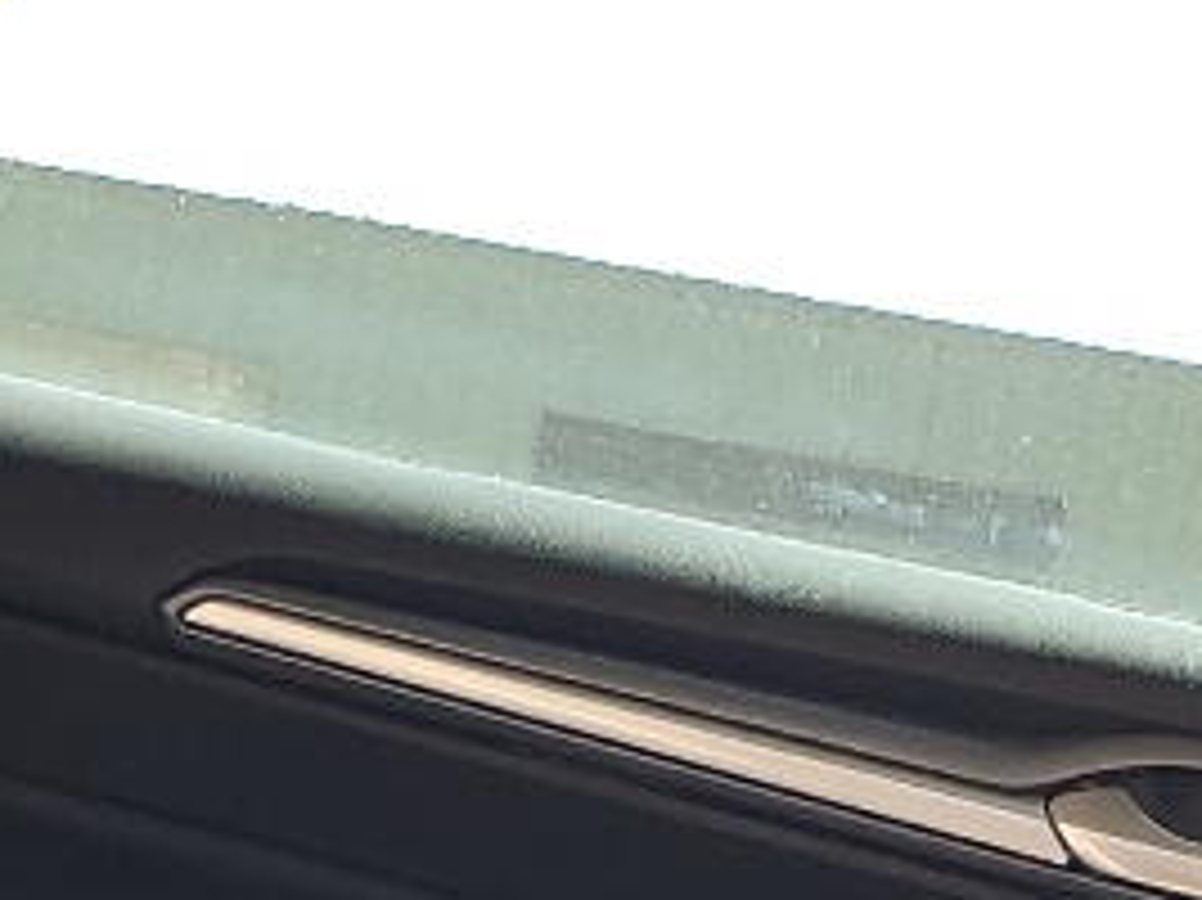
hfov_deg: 12.6
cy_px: 1696
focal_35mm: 156
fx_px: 5414
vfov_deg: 9.0
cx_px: 1107
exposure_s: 1/120
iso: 55
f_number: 1.5
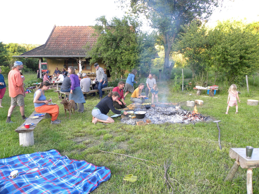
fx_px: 195
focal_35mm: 26
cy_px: 97
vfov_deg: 53.1
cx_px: 130
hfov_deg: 67.3
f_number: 2.8
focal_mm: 4.6
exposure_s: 1/73.4
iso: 104
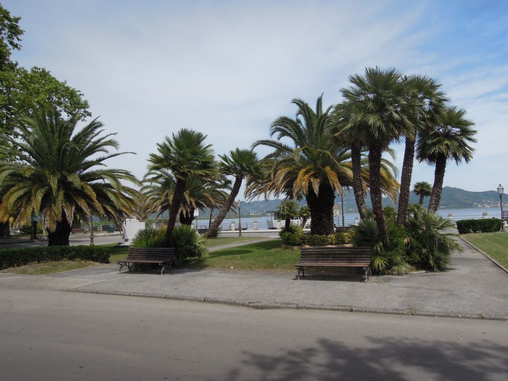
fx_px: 367
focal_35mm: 25
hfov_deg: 69.4
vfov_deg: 54.9
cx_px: 253
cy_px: 186
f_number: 4
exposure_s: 1/1600
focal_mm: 4.3
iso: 160
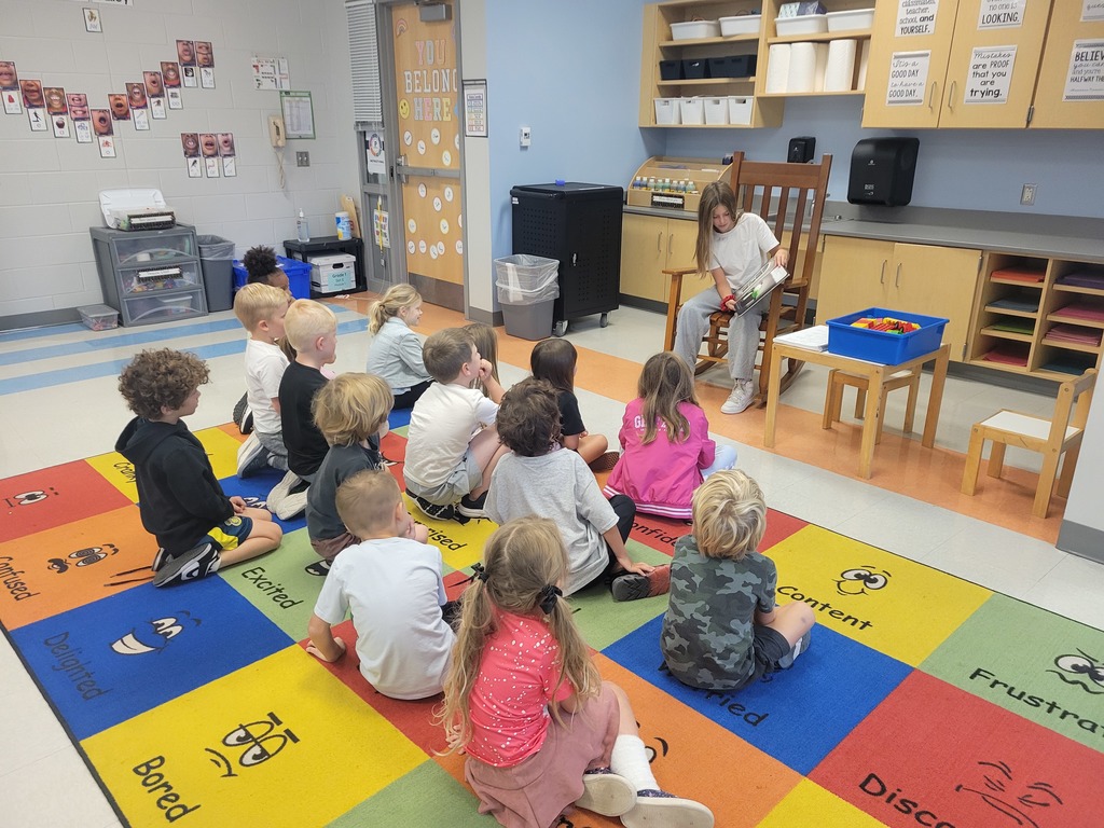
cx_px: 552
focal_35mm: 26
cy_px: 414
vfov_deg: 53.1
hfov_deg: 67.3
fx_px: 829
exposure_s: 1/120
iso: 320
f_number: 1.8
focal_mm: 5.4
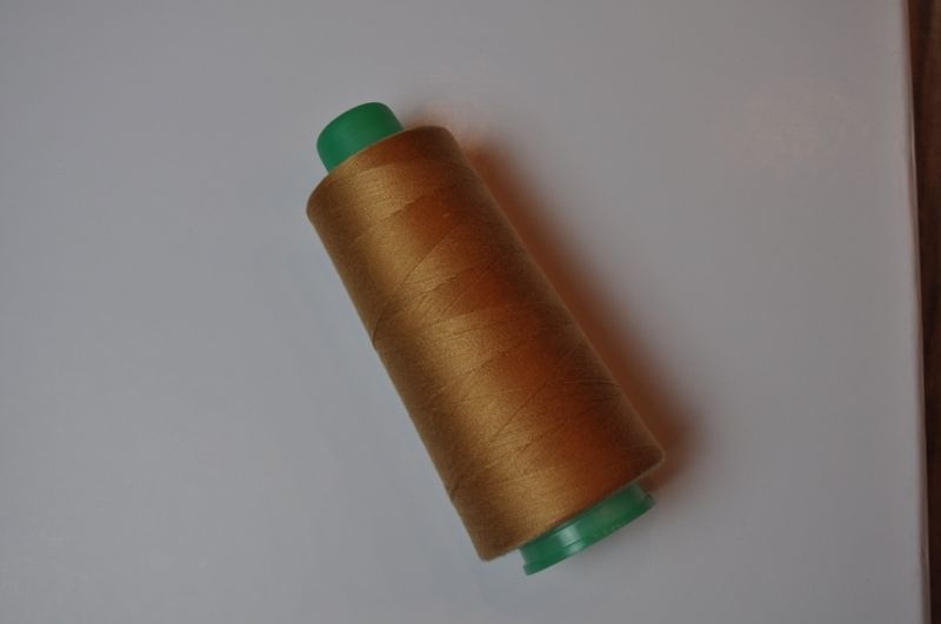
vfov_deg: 29.8
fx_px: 1175
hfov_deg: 43.7
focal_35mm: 45
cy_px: 312
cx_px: 470
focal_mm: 30
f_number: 5.6
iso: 320
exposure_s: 1/125
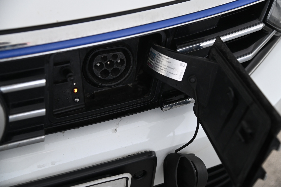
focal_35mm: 58
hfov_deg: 34.5
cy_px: 94
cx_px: 140
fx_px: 452
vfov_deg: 23.3
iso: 2000
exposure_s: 1/80
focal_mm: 58
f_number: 4
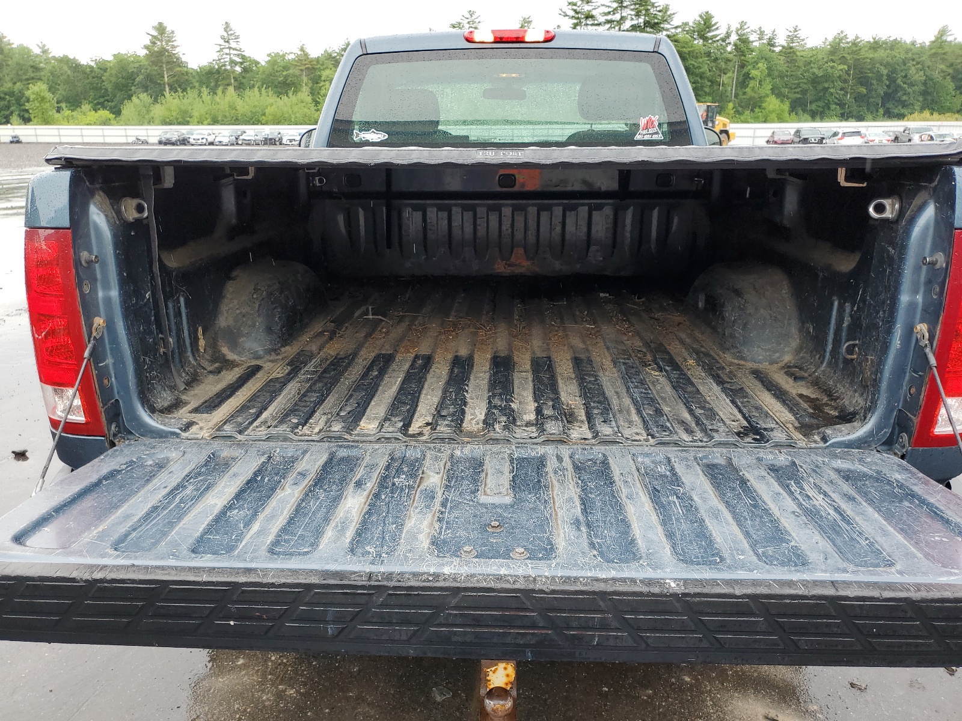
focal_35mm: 26
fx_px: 723
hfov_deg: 67.3
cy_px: 360
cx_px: 481
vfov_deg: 53.1
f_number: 1.5
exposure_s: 1/278
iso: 50
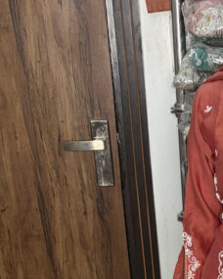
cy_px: 333
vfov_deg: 21.4
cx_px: 304
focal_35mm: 83
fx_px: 685
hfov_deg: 17.2
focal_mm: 5.96
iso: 160
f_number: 1.6
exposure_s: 1/50
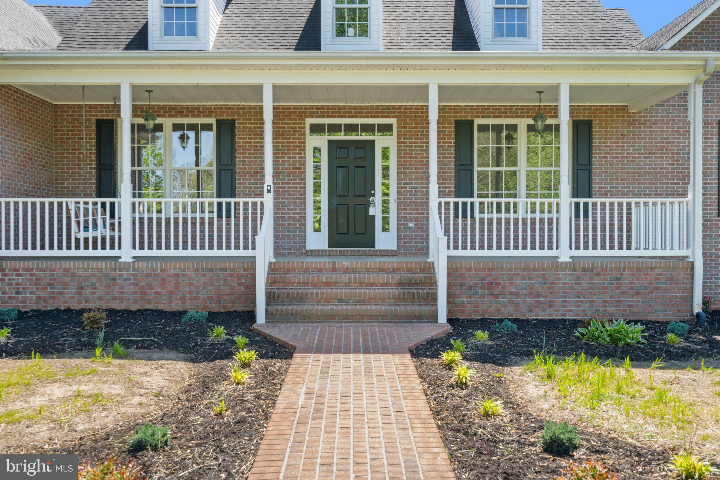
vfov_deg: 37.8
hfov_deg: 54.4
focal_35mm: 35
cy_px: 240
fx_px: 700
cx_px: 360
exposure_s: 1/60
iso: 250
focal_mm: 35
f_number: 13
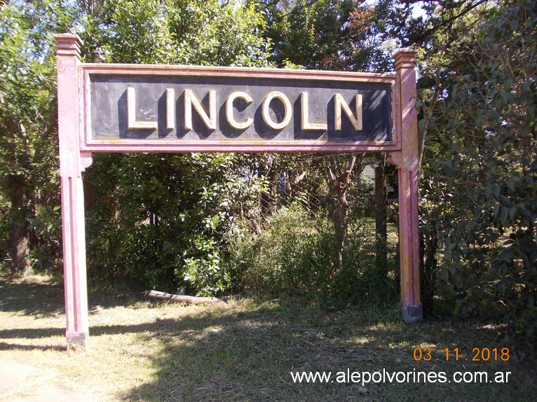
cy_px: 201
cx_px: 268
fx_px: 434
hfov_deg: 63.5
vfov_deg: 49.7
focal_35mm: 28
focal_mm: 4
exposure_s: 1/320
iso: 80
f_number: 2.7
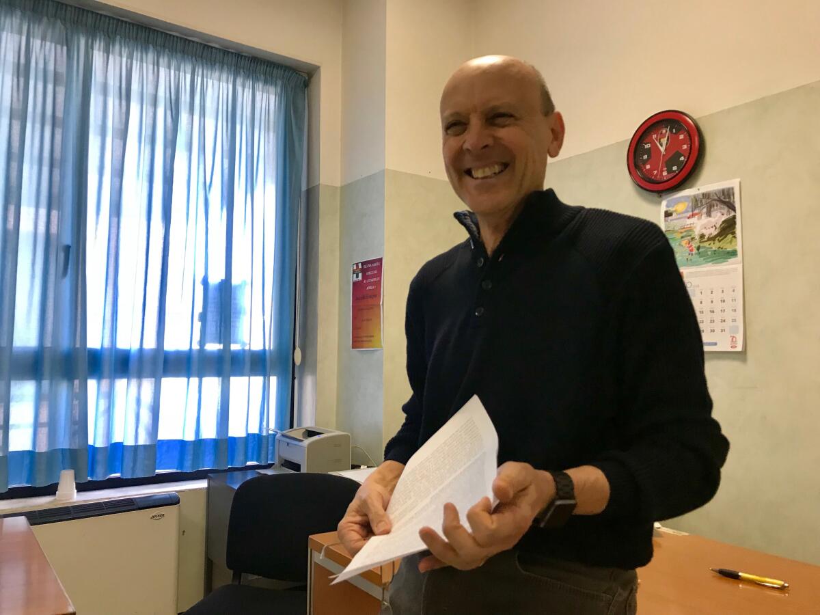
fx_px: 663
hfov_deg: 63.4
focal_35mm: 28
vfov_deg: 49.7
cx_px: 410
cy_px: 308
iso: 40
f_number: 1.8
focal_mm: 3.99
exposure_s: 1/25
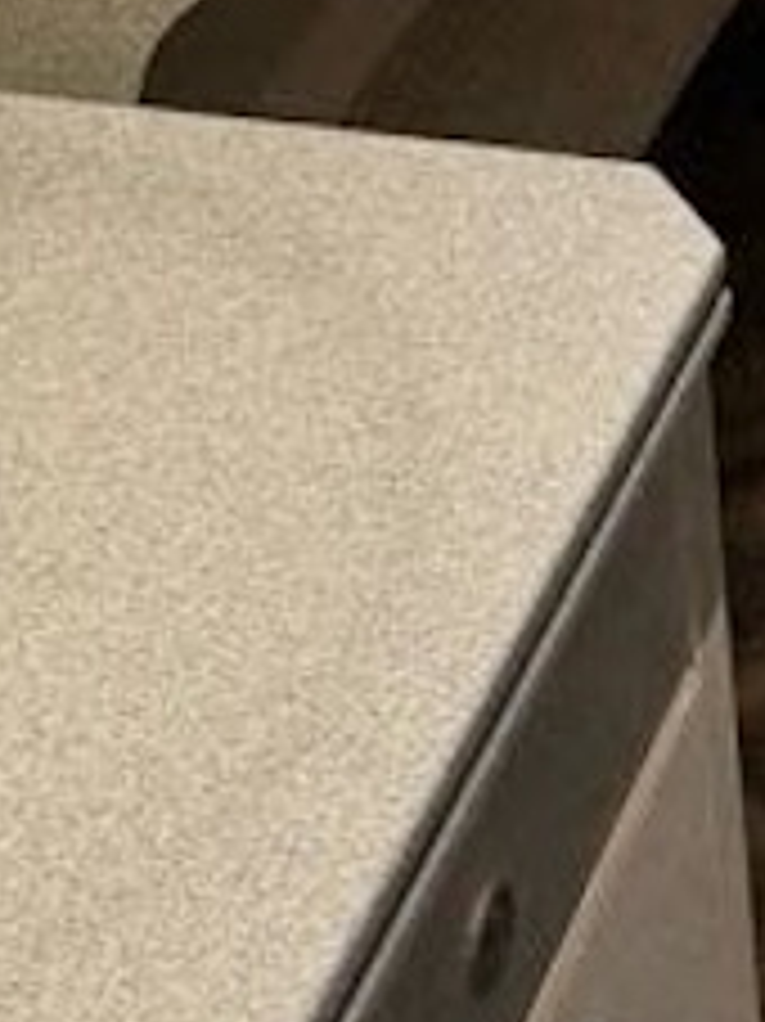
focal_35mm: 113
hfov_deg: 12.8
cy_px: -1002
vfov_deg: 14.5
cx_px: 882
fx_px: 3333
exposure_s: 1/62
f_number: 1.78
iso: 200
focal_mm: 6.76
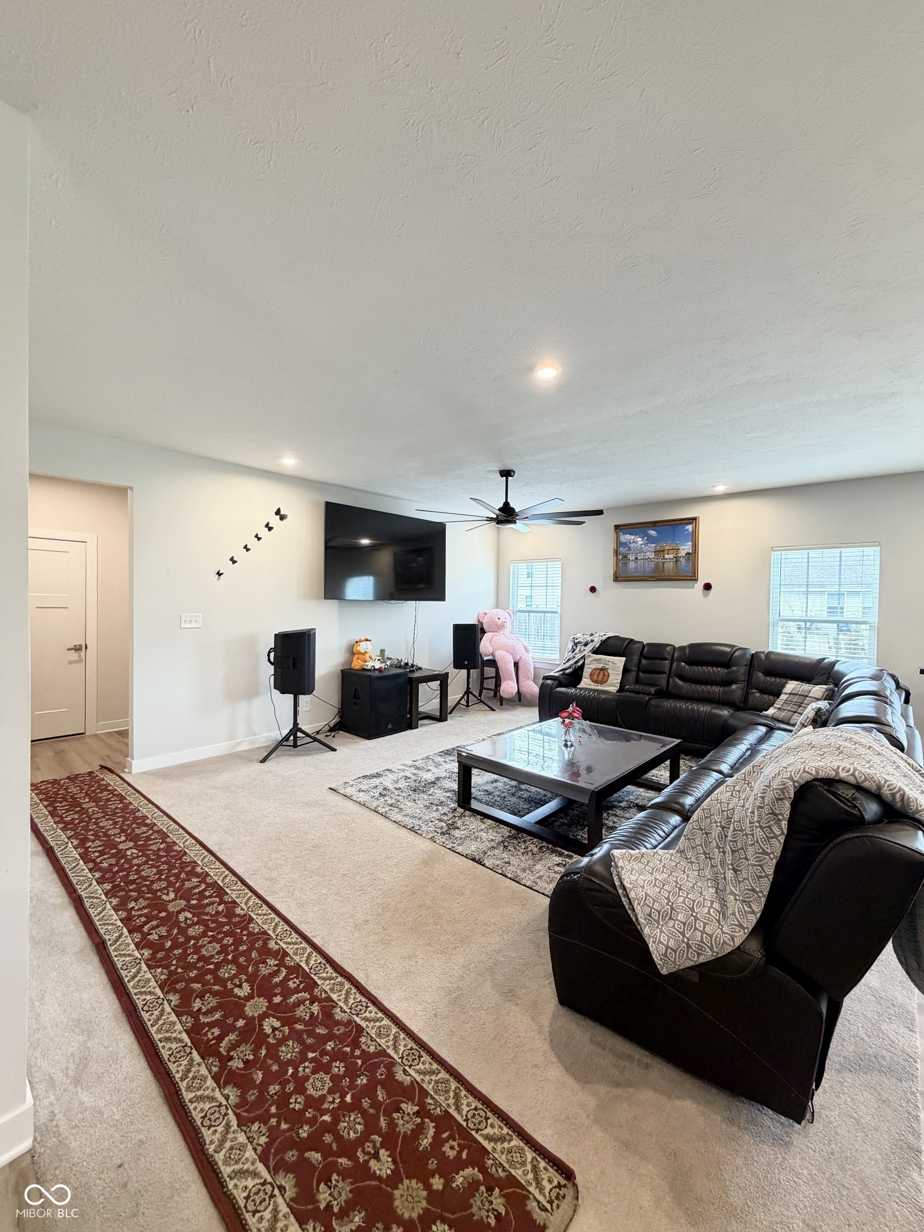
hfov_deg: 85.7
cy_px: 616
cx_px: 462
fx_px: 498
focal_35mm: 14
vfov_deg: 102.1
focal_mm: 2.22
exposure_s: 1/60
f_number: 2.2
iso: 400
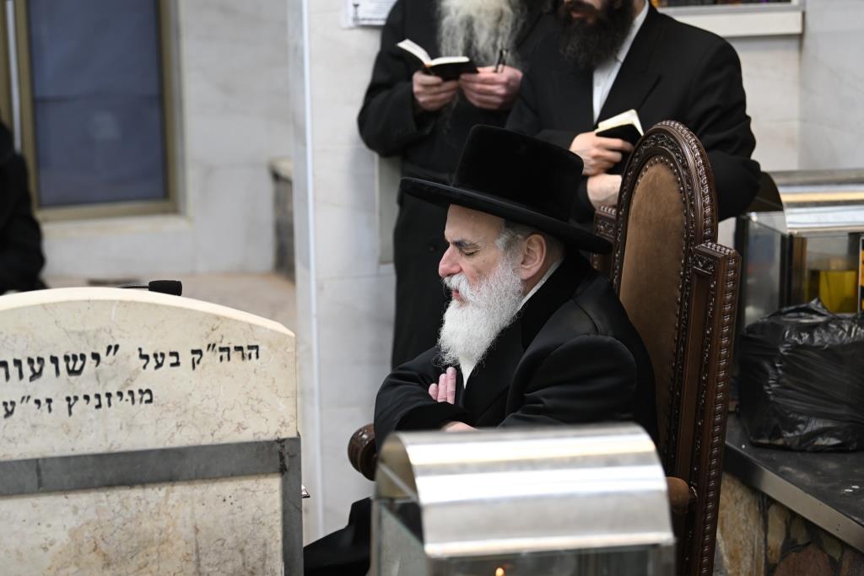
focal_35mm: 95
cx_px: 432
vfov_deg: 14.4
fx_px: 2280
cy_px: 288
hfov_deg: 21.5
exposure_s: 1/125
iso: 800
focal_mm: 95
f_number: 3.5
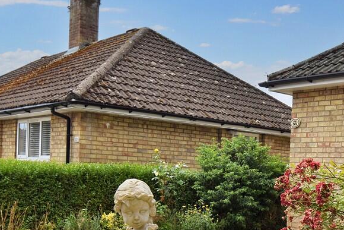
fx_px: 507
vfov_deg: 25.1
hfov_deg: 36.7
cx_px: 252
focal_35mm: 53
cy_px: 188
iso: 100
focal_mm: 20
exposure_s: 1/250
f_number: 8
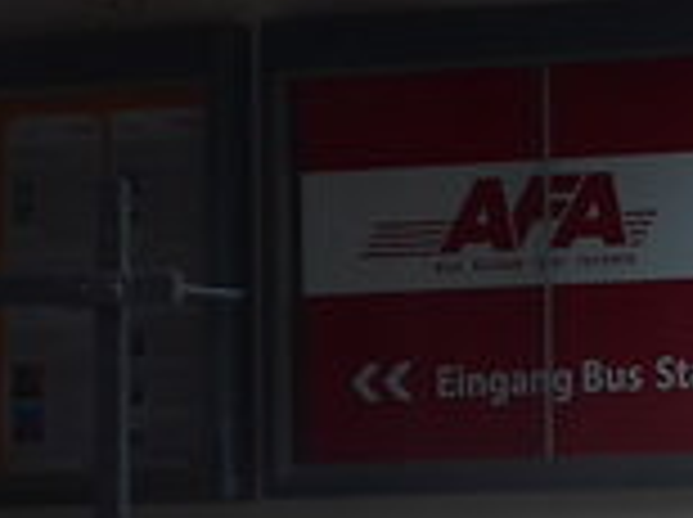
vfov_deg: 3.4
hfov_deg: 4.6
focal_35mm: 429
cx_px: 1449
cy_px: 869
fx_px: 8575
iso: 80
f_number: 3.4
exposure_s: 1/400
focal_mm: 11.3
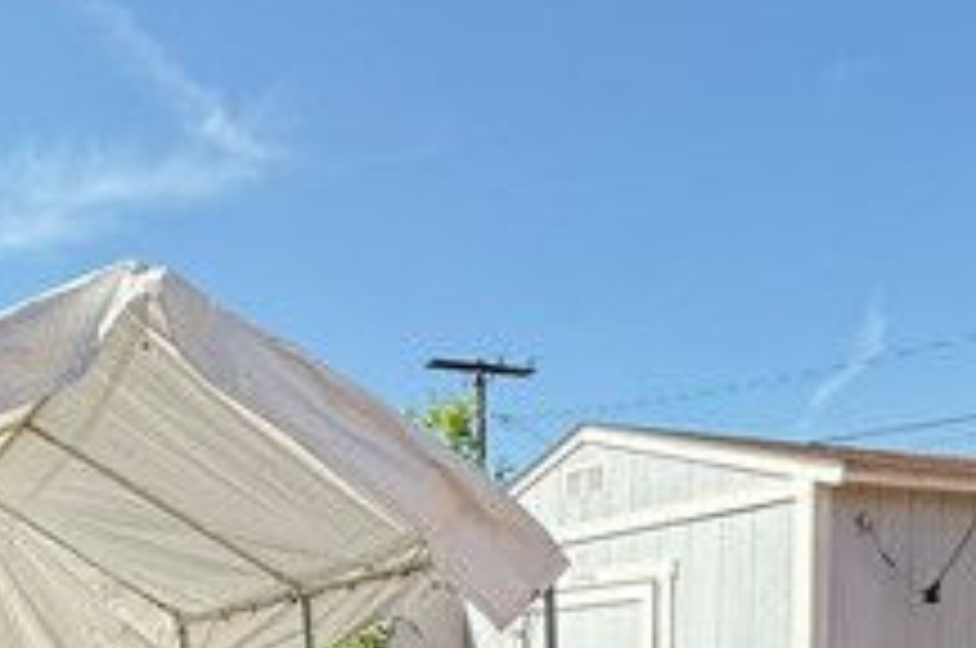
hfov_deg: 43.2
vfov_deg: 28.1
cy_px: 729
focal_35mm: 43
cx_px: 184
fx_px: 1164
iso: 64
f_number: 2.2
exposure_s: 1/1235
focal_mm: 2.22
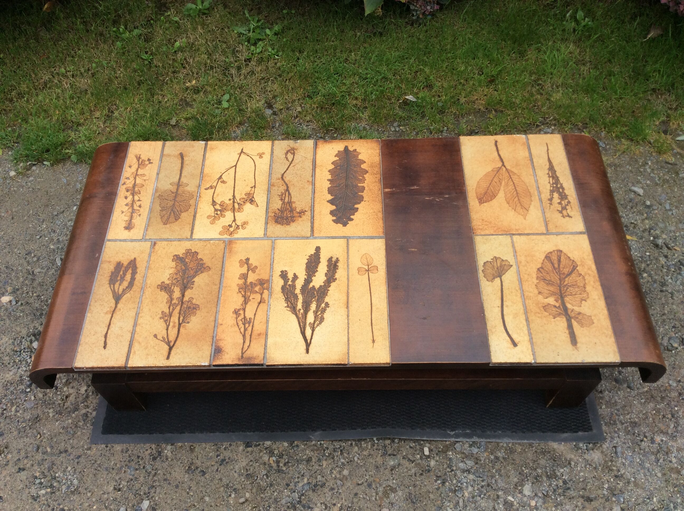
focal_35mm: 32
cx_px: 342
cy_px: 256
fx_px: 631
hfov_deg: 56.9
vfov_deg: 44.1
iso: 32
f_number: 2.4
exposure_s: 1/457
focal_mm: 3.3
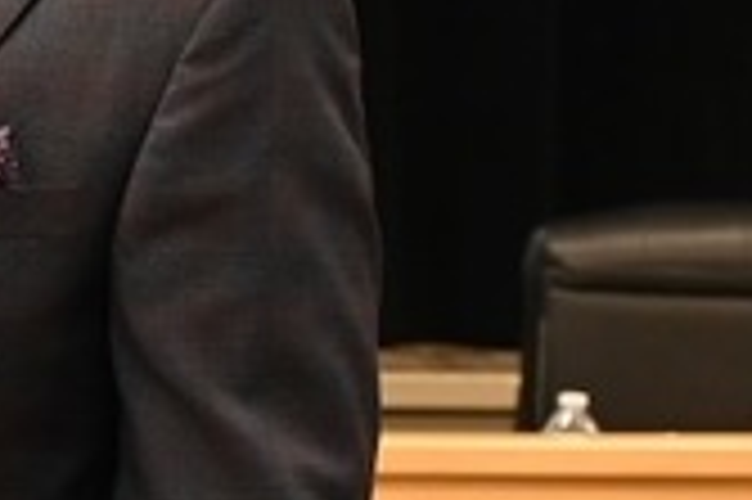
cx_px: -968
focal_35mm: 201
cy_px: 65
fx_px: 4194
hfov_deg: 9.3
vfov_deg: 6.8
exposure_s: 1/125
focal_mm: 42
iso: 3200
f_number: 5
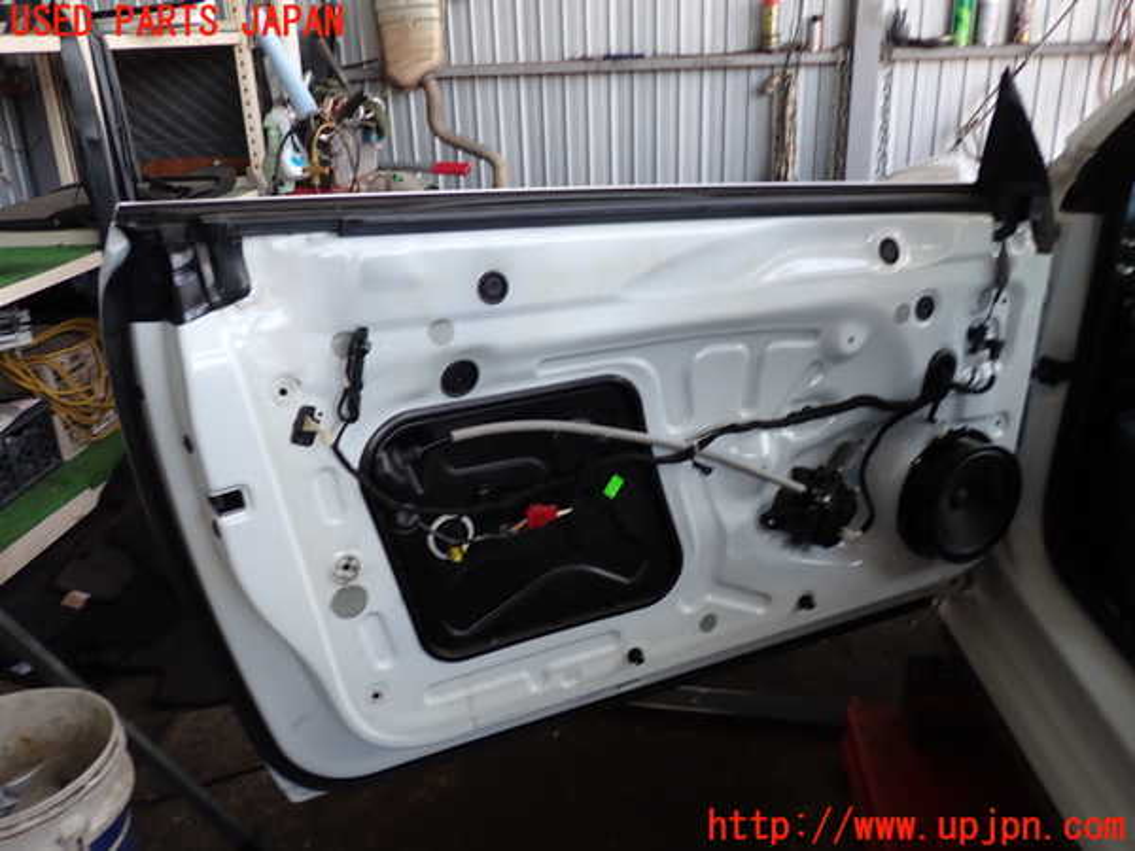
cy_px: 426
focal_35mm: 30
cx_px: 568
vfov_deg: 46.8
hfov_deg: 60.0
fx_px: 984
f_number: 2.3
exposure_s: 1/80
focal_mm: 5.4
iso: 100
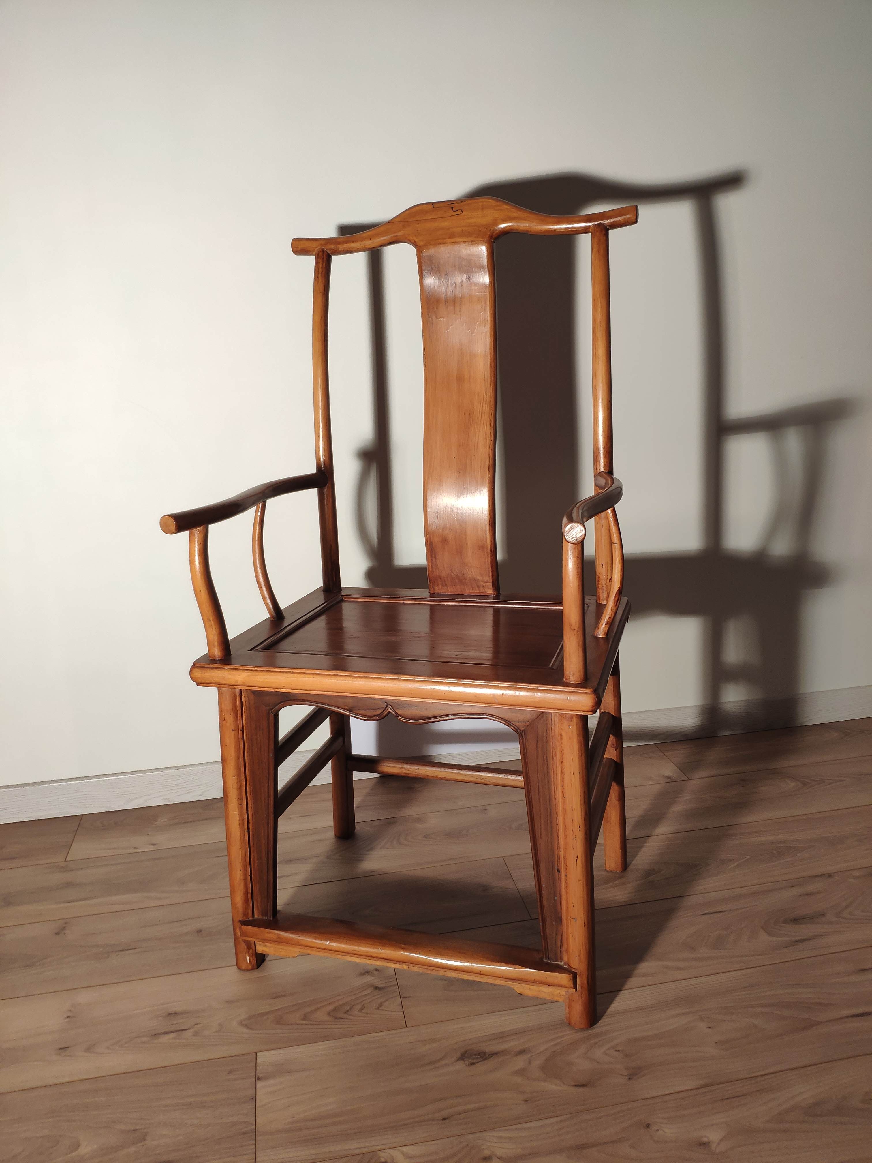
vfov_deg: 79.0
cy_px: 582
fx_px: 705
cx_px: 436
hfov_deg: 63.4
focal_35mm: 21
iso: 234
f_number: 1.8
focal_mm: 4.22
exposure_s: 1/100
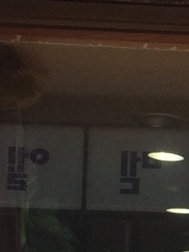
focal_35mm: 191
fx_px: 1391
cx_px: 363
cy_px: 275
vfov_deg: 10.2
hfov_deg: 7.5
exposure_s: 1/789
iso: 32
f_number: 2.2
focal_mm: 4.15
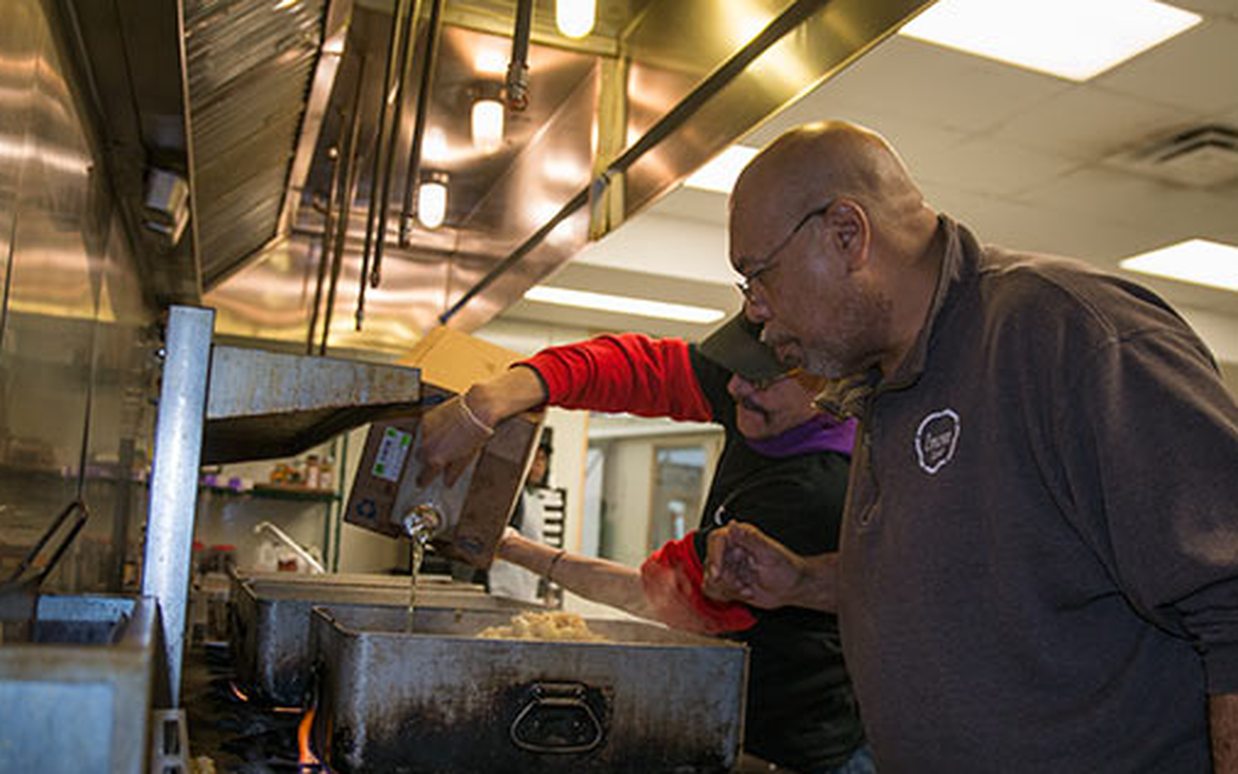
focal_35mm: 28
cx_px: 691
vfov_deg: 44.5
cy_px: 431
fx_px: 945
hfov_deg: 66.2
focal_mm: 24
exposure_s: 1/180
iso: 800
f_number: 3.3
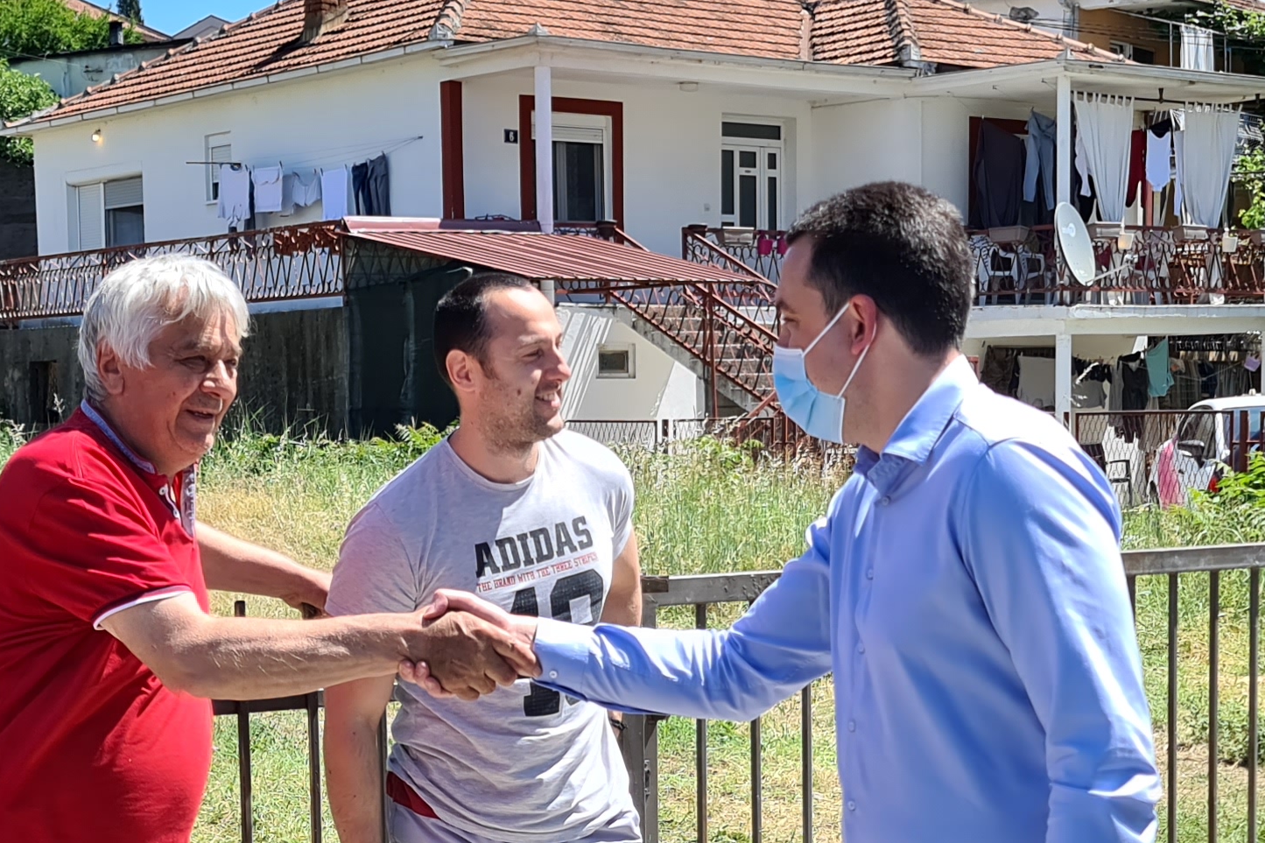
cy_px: 556
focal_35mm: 72
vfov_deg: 18.9
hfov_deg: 28.0
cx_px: 474
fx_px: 2530
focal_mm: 7
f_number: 1.8
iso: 50
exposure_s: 1/450
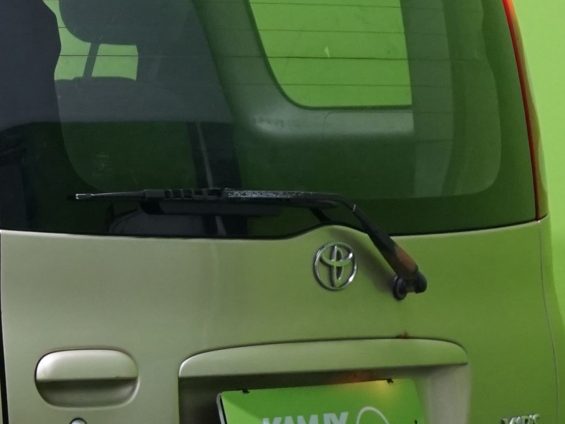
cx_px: -558
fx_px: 5452
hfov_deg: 5.8
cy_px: 240
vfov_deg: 4.5
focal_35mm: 334
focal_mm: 70
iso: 1250
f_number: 5.6
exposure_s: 1/50
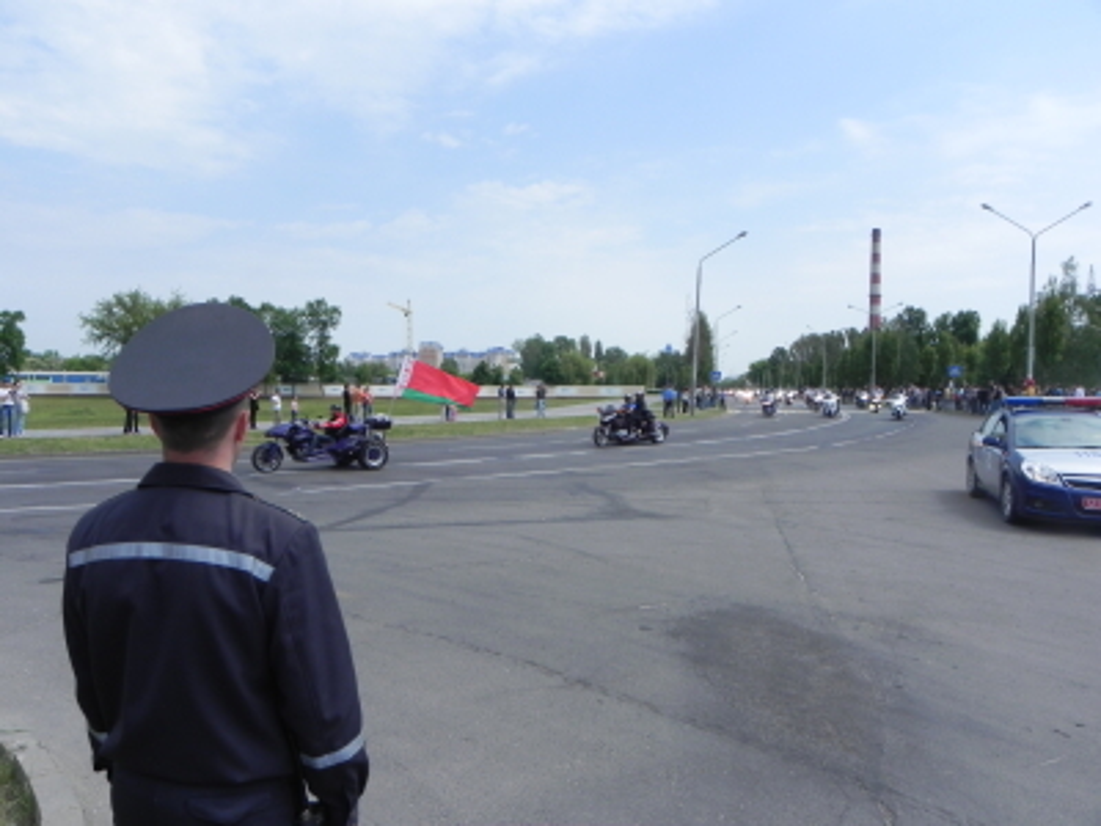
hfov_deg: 67.3
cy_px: 413
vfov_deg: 53.1
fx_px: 827
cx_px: 550
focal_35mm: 26
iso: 160
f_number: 7.1
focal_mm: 4.6
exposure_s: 1/462
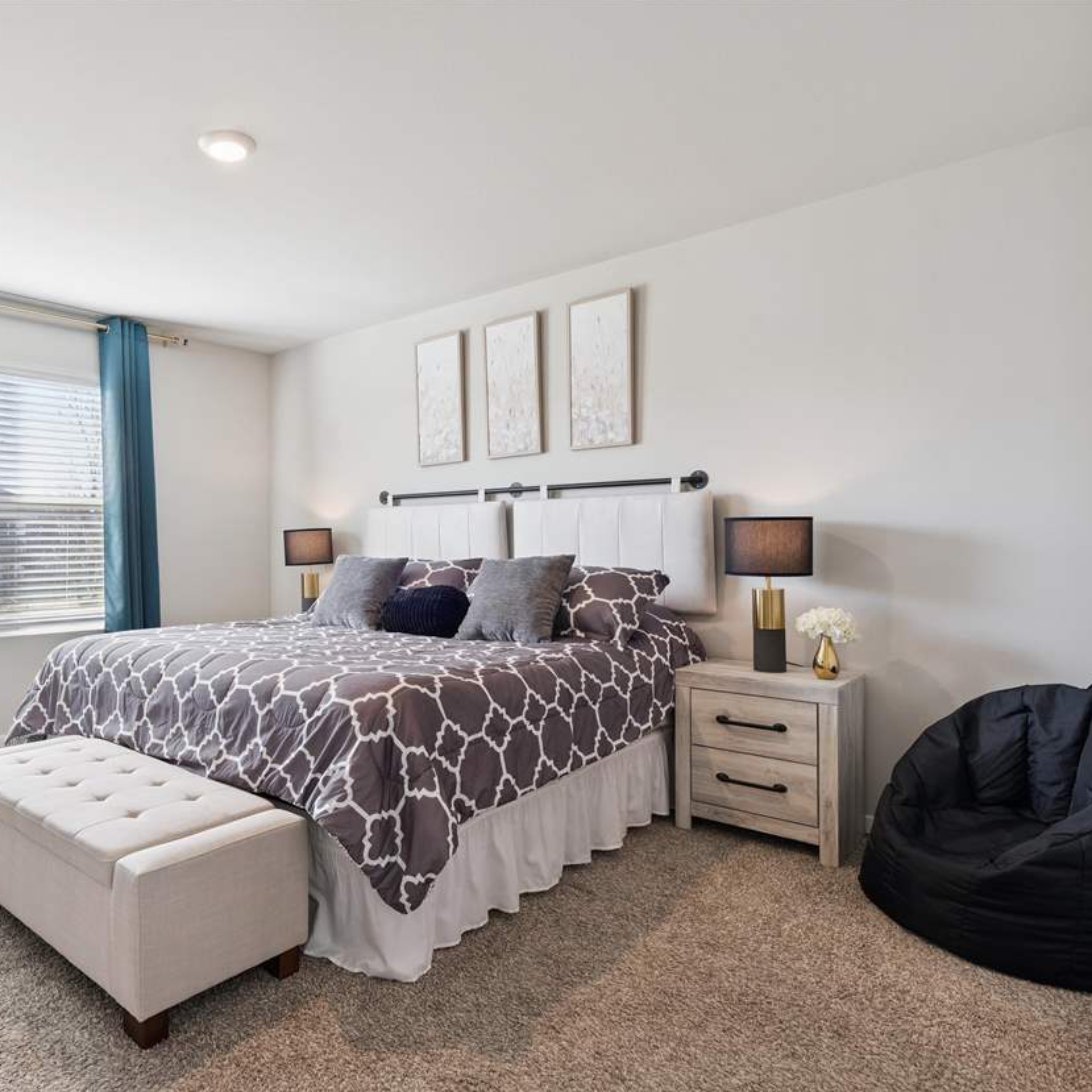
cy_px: 559
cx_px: 360
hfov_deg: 70.0
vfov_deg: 72.1
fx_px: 749
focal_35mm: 21
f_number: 9
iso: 400
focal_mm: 16
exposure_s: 1/15
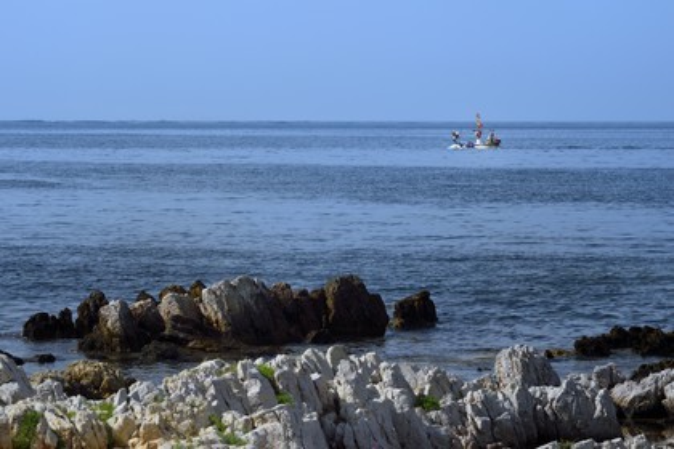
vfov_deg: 6.9
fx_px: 3744
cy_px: 224
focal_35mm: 200
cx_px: 337
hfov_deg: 10.3
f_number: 20
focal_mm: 200
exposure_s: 1/200
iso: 200
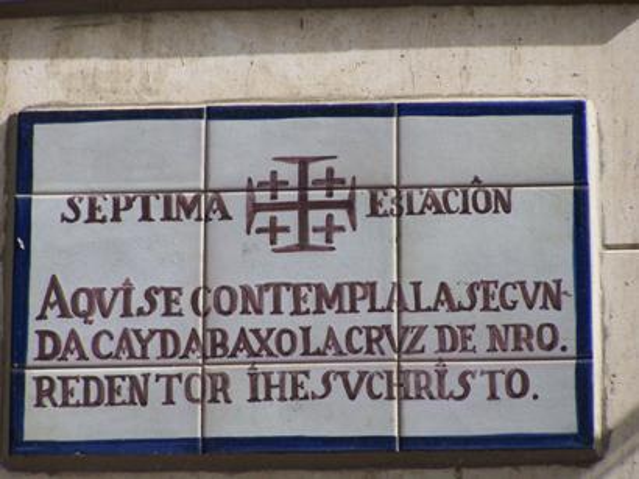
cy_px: 240
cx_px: 320
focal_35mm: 268
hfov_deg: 7.4
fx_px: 4944
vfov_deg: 5.5
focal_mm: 44.4
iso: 80
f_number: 3.6
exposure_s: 1/500
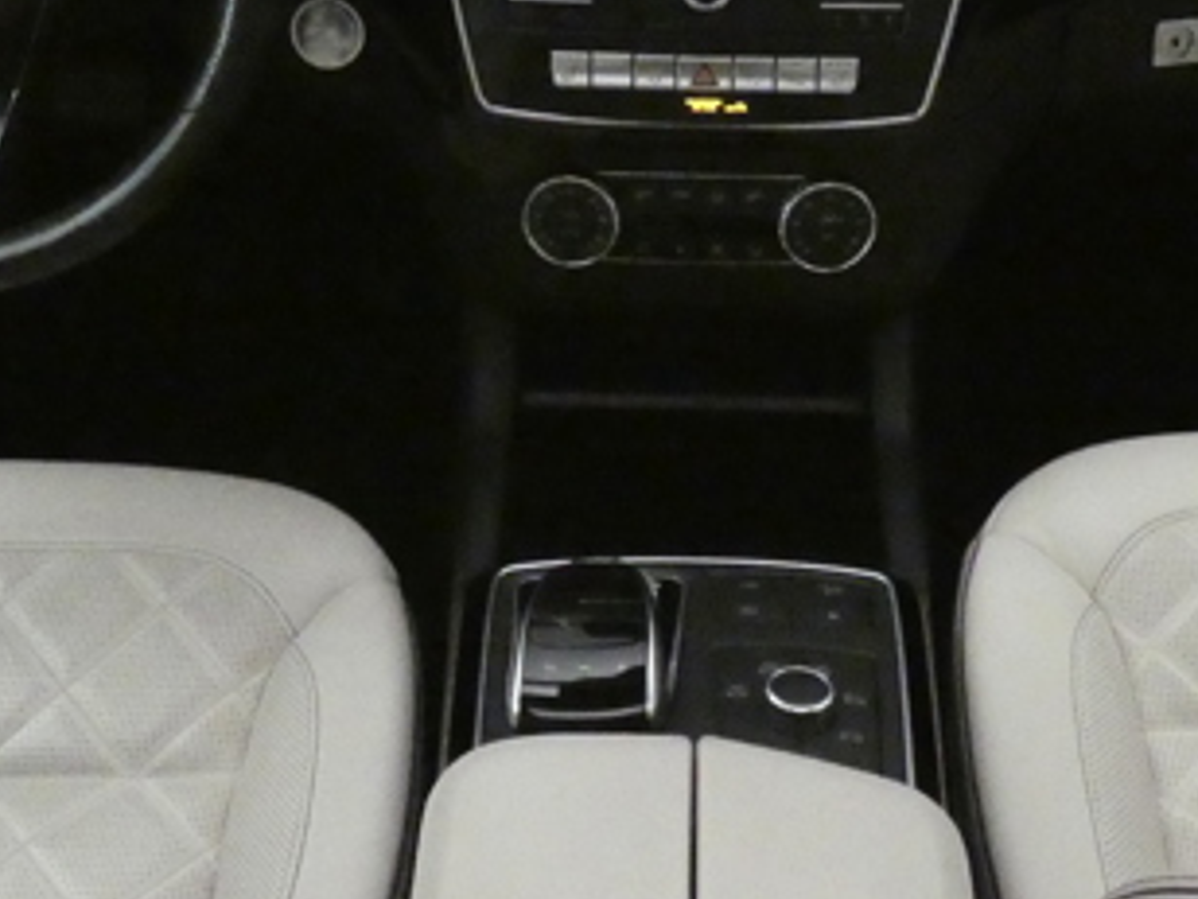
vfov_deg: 27.9
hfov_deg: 36.7
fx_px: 1800
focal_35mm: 52
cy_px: 307
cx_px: 692
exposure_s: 1/125
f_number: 2.8
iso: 3200
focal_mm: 3.6
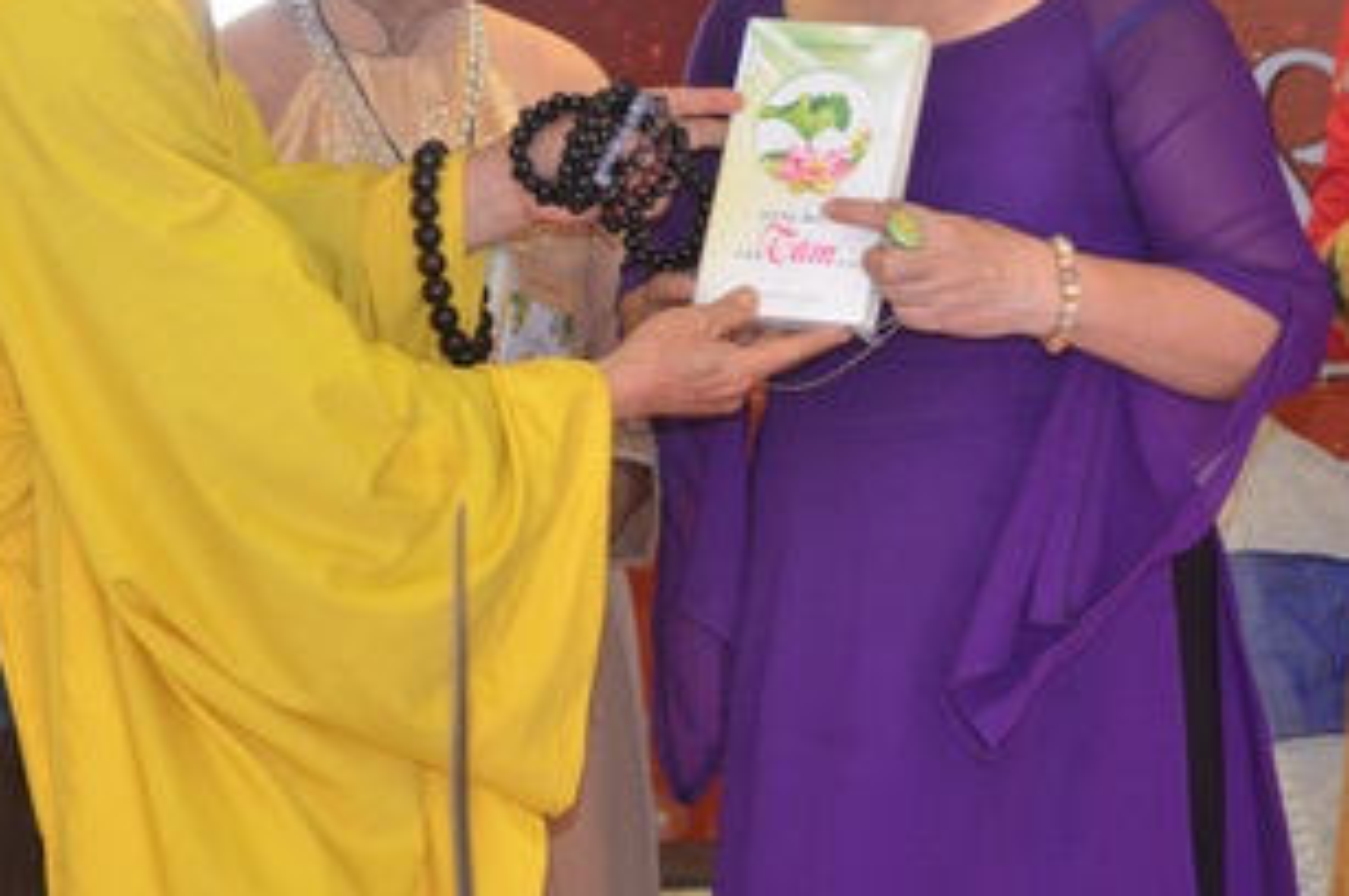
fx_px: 4157
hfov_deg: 18.4
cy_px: 90
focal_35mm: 111
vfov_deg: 12.2
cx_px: 822
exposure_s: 1/125
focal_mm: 35
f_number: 5
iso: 1000
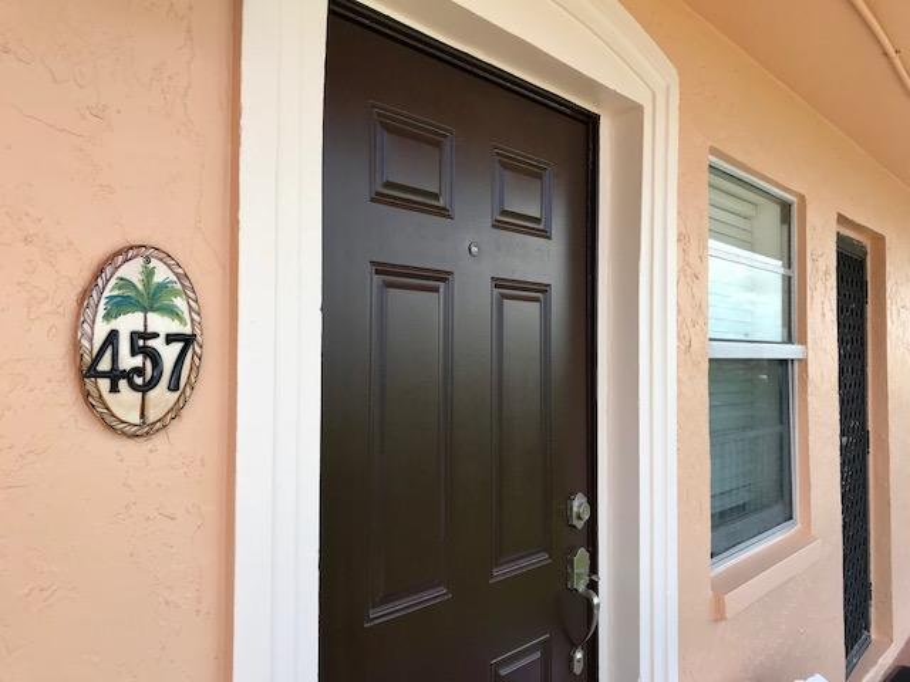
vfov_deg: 49.7
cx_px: 455
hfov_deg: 63.4
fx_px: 736
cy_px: 341
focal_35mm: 28
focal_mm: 3.99
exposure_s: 1/731
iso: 20
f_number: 1.8
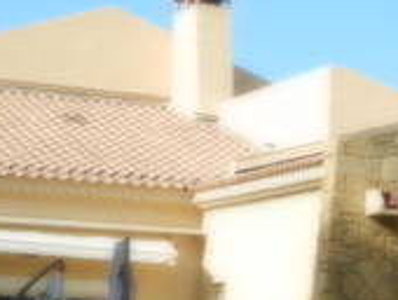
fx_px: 1762
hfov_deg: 11.9
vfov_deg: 9.5
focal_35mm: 153
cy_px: 443
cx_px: 709
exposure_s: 1/800
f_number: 3.8
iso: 160
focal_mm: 5.9
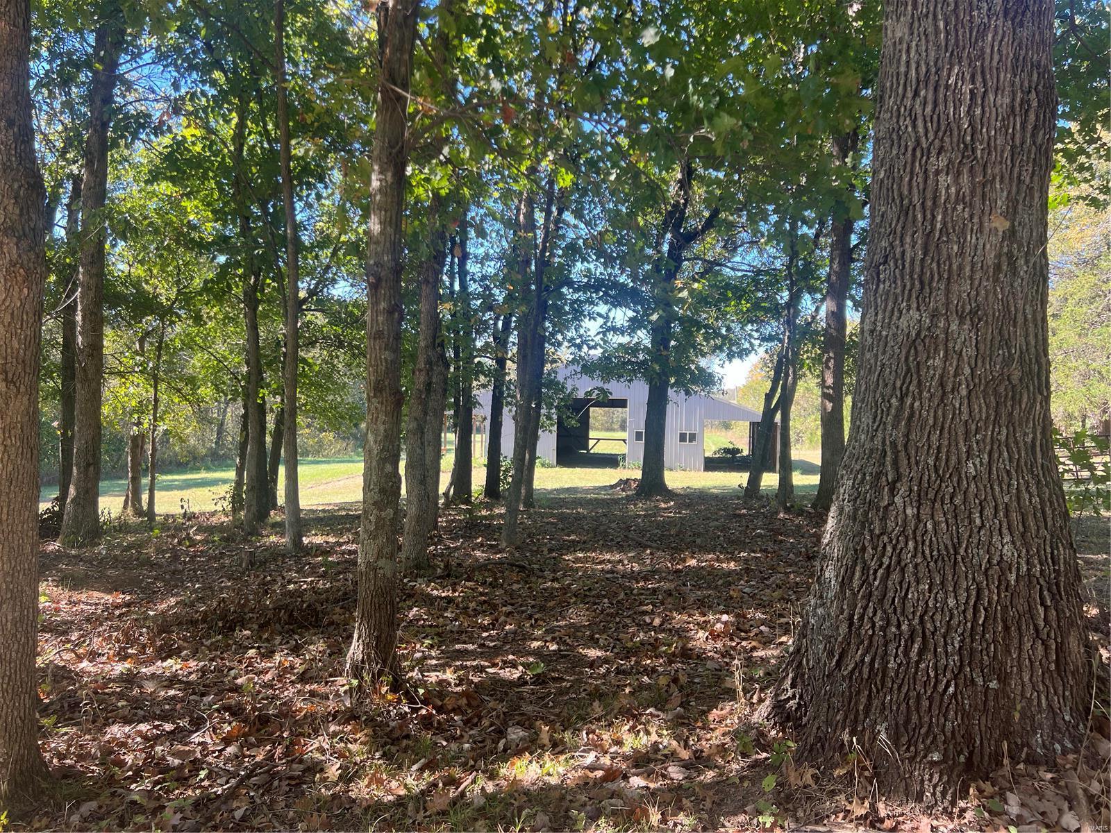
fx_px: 834
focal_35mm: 26
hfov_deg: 67.3
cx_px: 556
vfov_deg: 53.1
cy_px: 416
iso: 50
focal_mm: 5.7
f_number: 1.5
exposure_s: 1/302
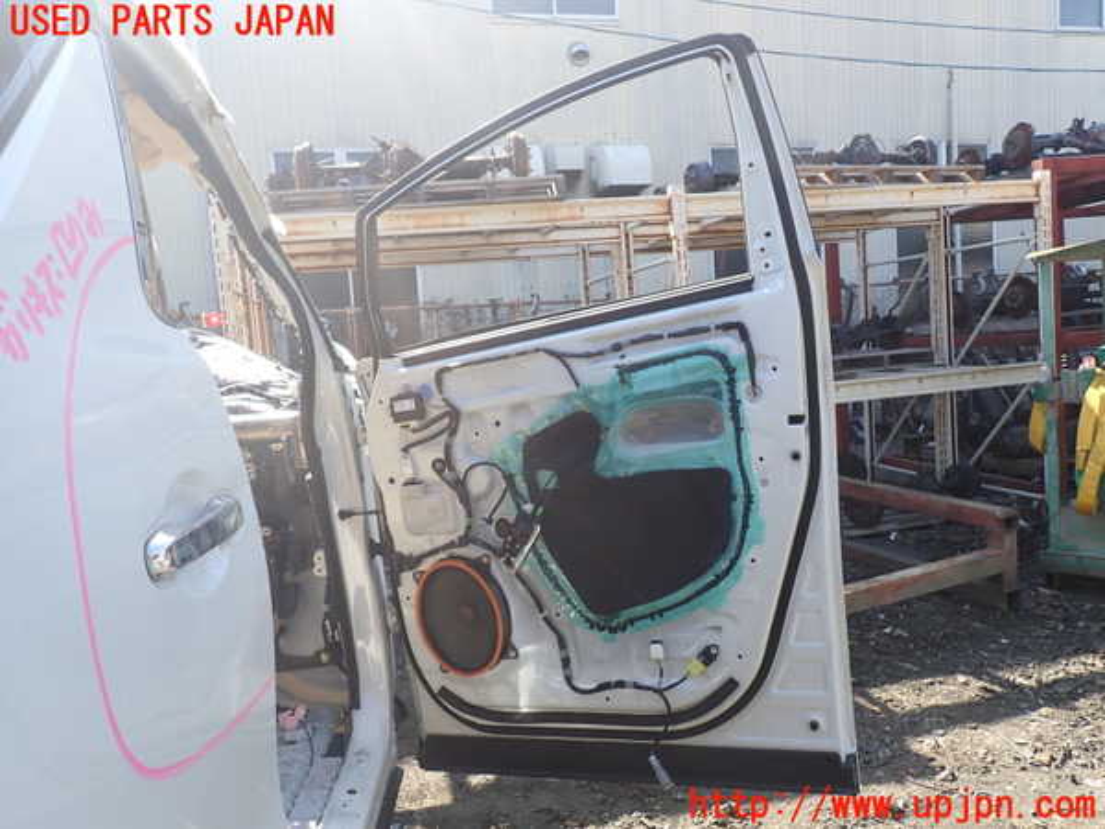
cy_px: 414
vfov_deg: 54.9
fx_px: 798
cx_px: 552
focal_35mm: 25
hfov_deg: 69.4
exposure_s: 1/320
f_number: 2.8
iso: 100
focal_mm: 4.5
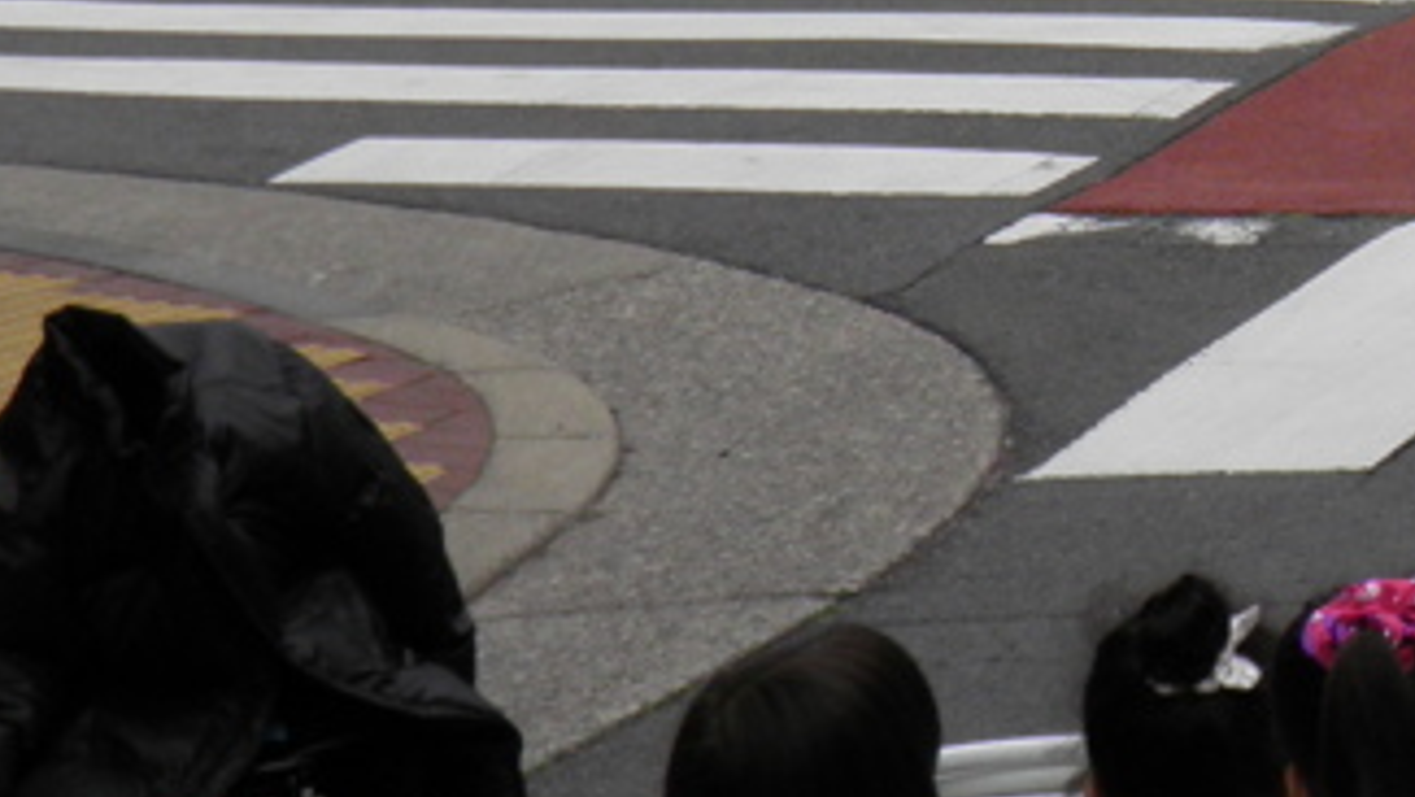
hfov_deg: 9.8
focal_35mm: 213
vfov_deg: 5.7
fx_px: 7994
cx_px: 2177
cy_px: -118
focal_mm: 11.2
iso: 100
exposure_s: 1/80
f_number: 4.7
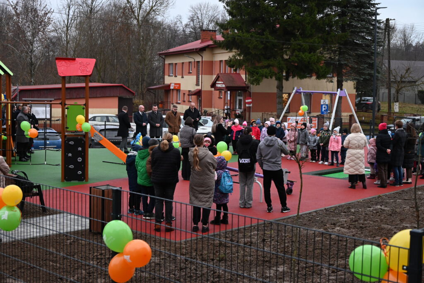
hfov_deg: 36.9
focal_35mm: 54
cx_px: 212
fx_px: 636
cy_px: 142
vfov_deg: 25.1
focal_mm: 54
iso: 2800
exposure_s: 1/200
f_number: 5.6
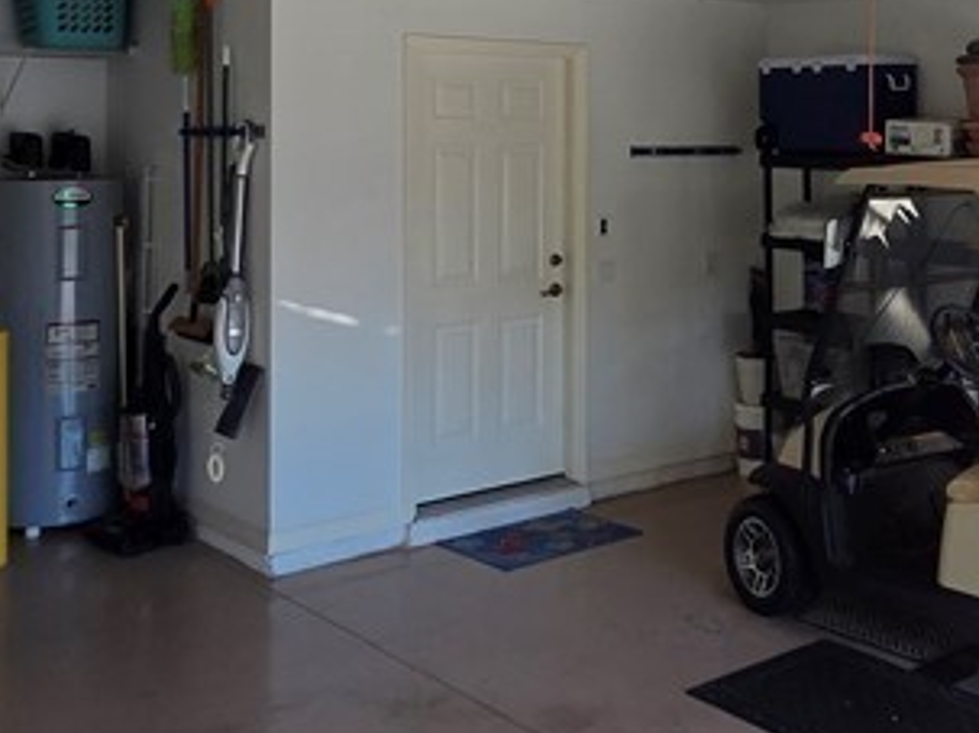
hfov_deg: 41.3
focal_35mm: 44
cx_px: 772
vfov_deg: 31.9
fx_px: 1244
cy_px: 132
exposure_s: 1/215
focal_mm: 2.2
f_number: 2.2
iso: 50
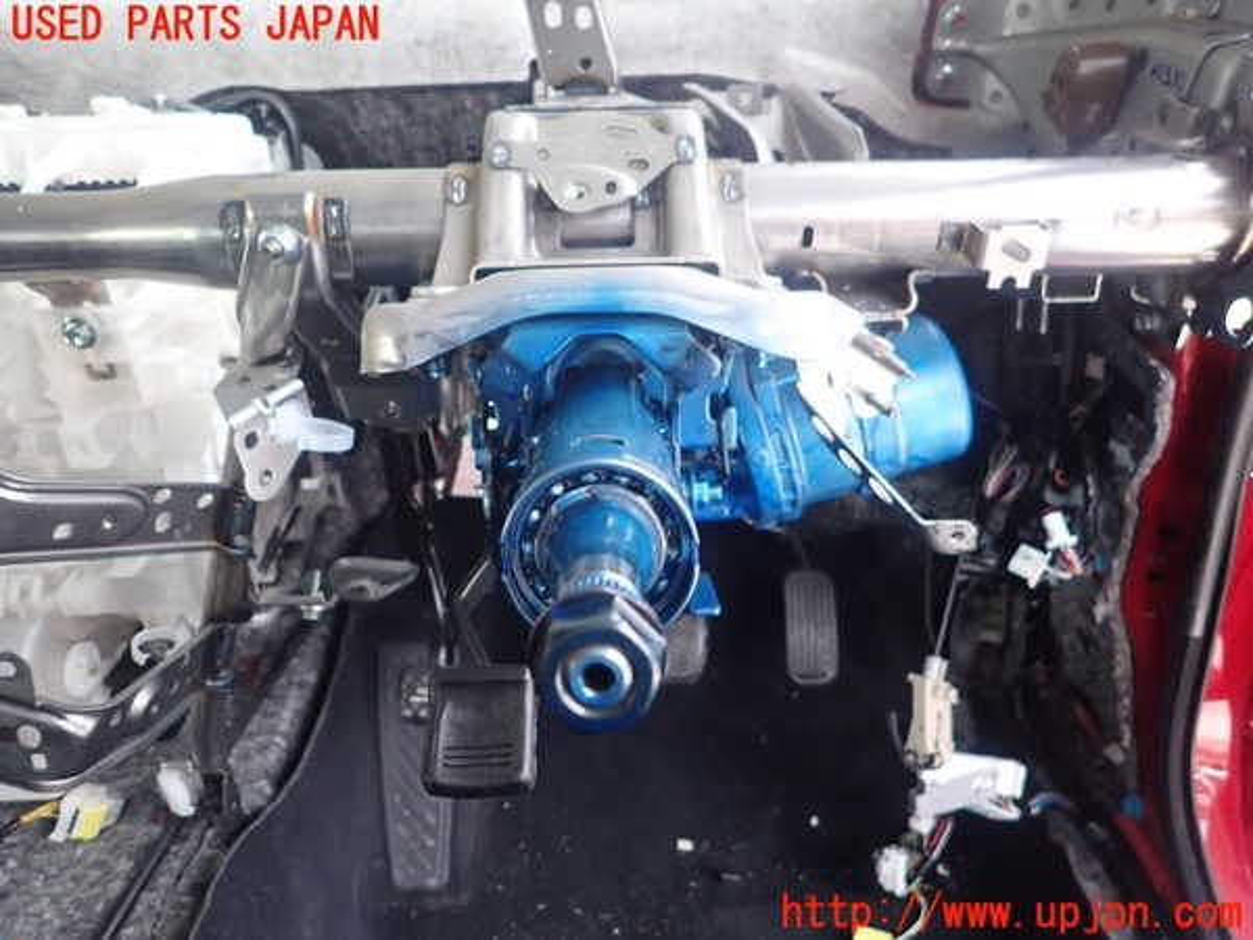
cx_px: 626
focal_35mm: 25
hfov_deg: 69.4
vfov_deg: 54.9
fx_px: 905
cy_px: 470
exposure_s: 1/30
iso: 400
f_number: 2
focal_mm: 4.5
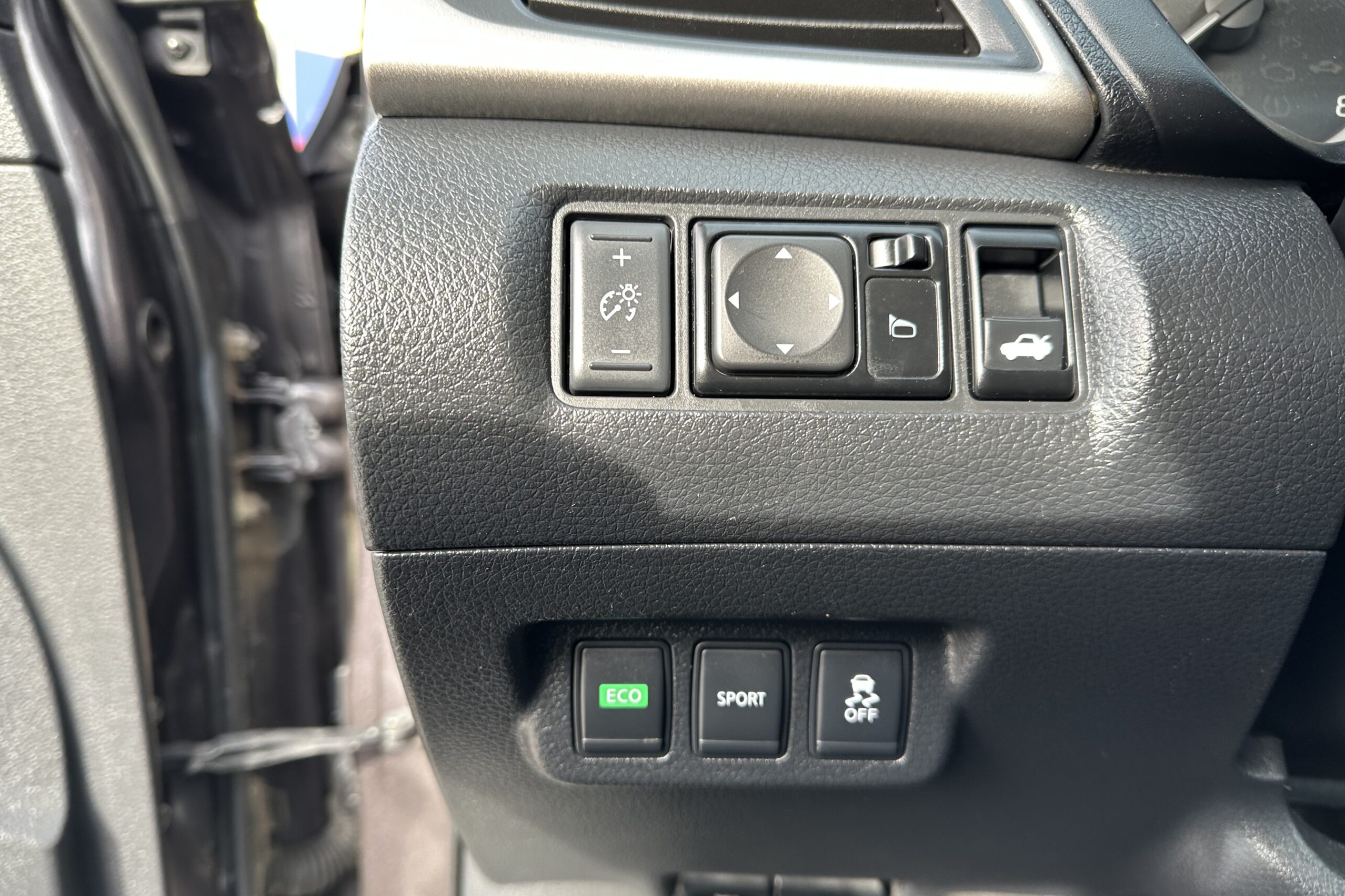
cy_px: 492
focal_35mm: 25
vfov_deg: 51.2
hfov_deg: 71.5
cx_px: 672
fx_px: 934
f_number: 1.78
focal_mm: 6.86
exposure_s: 1/121
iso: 125
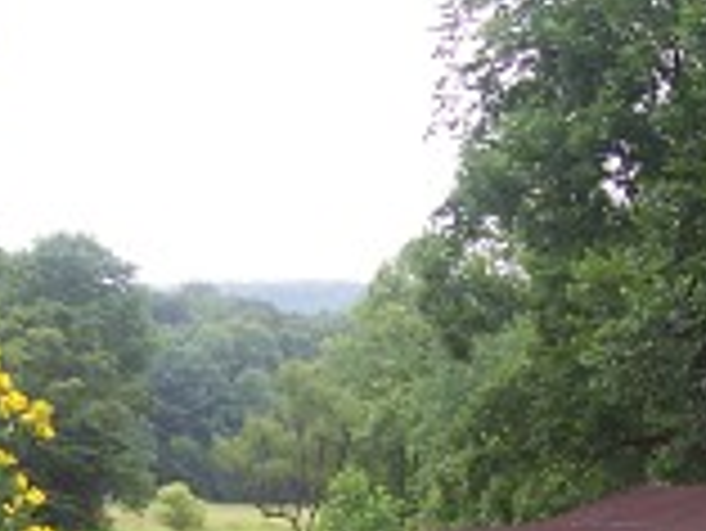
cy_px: 673
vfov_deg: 13.5
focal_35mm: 106
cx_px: 463
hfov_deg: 18.5
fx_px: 2164
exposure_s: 1/250
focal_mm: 5.6
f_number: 2.8
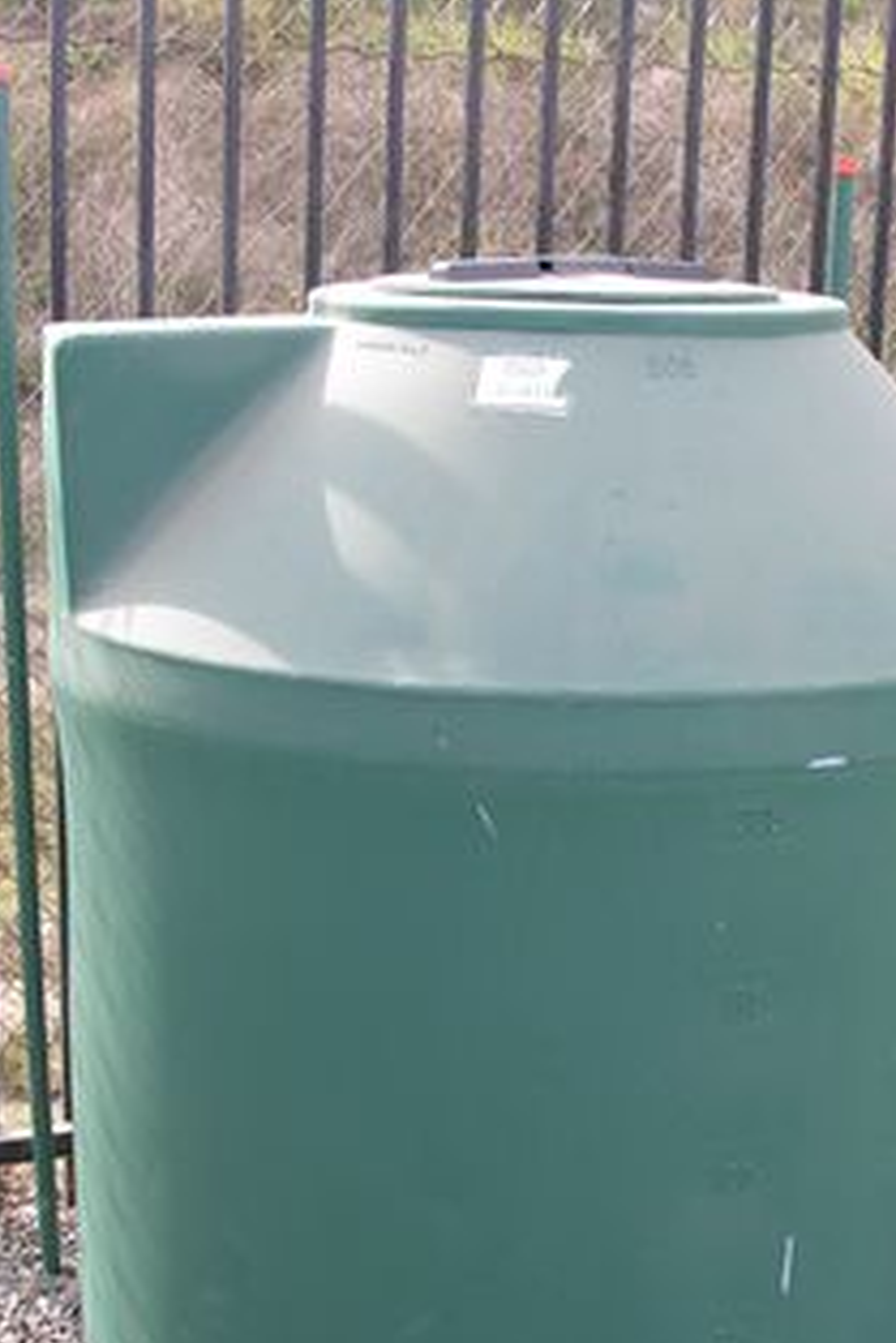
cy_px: 854
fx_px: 2312
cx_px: 611
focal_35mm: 62
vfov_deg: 32.2
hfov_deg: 21.8
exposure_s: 1/83.7
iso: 50
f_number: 4
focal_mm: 8.9
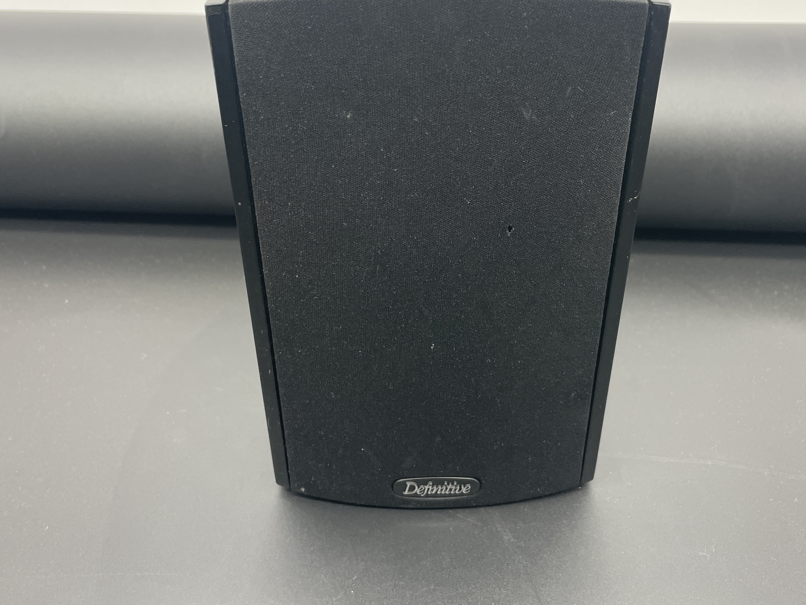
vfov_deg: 39.4
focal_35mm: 36
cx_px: 442
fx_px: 838
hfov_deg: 51.3
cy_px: 224
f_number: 1.6
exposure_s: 1/118
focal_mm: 4.2
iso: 125
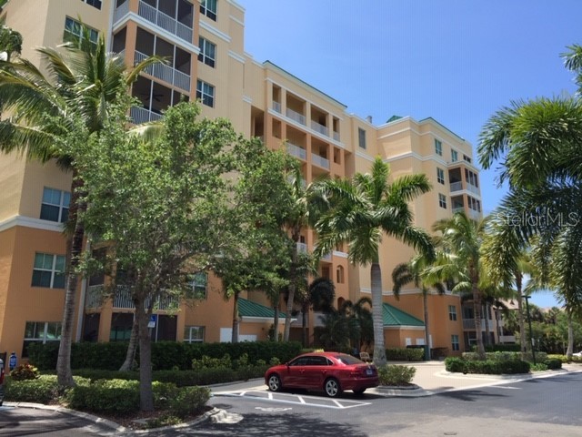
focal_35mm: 29
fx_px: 488
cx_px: 291
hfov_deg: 61.7
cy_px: 218
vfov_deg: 48.2
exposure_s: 1/1319
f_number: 2.2
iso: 32
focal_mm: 4.15
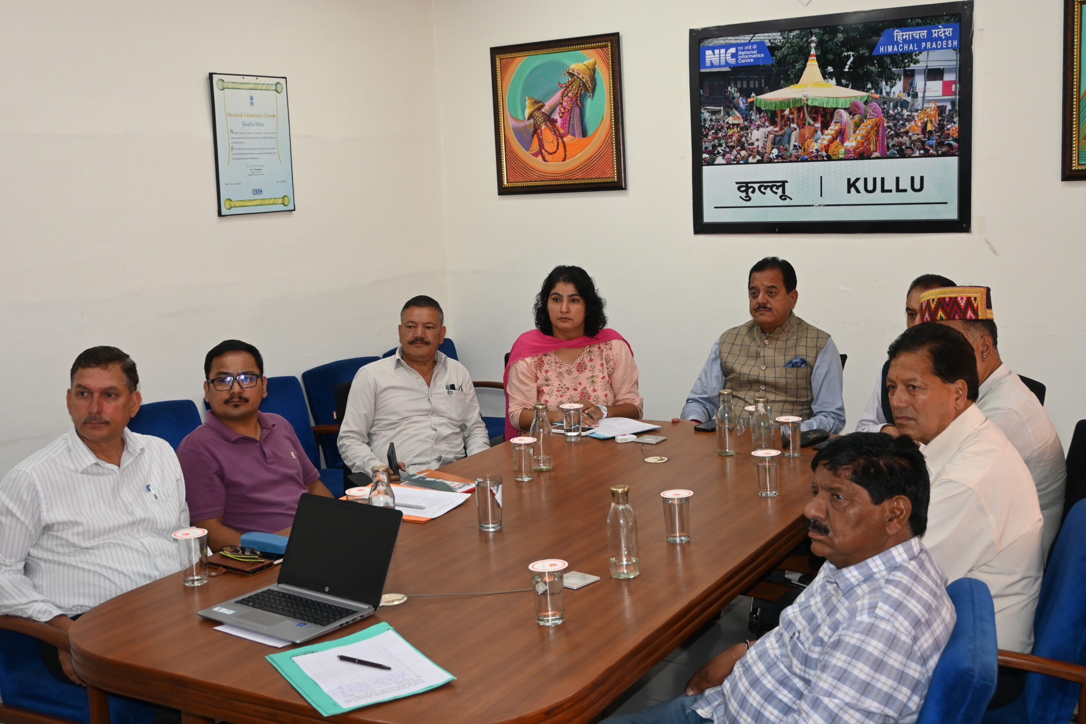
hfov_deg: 50.1
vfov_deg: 34.6
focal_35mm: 39
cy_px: 355
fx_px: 1162
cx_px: 548
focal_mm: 25
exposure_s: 1/60
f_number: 4.2
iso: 400
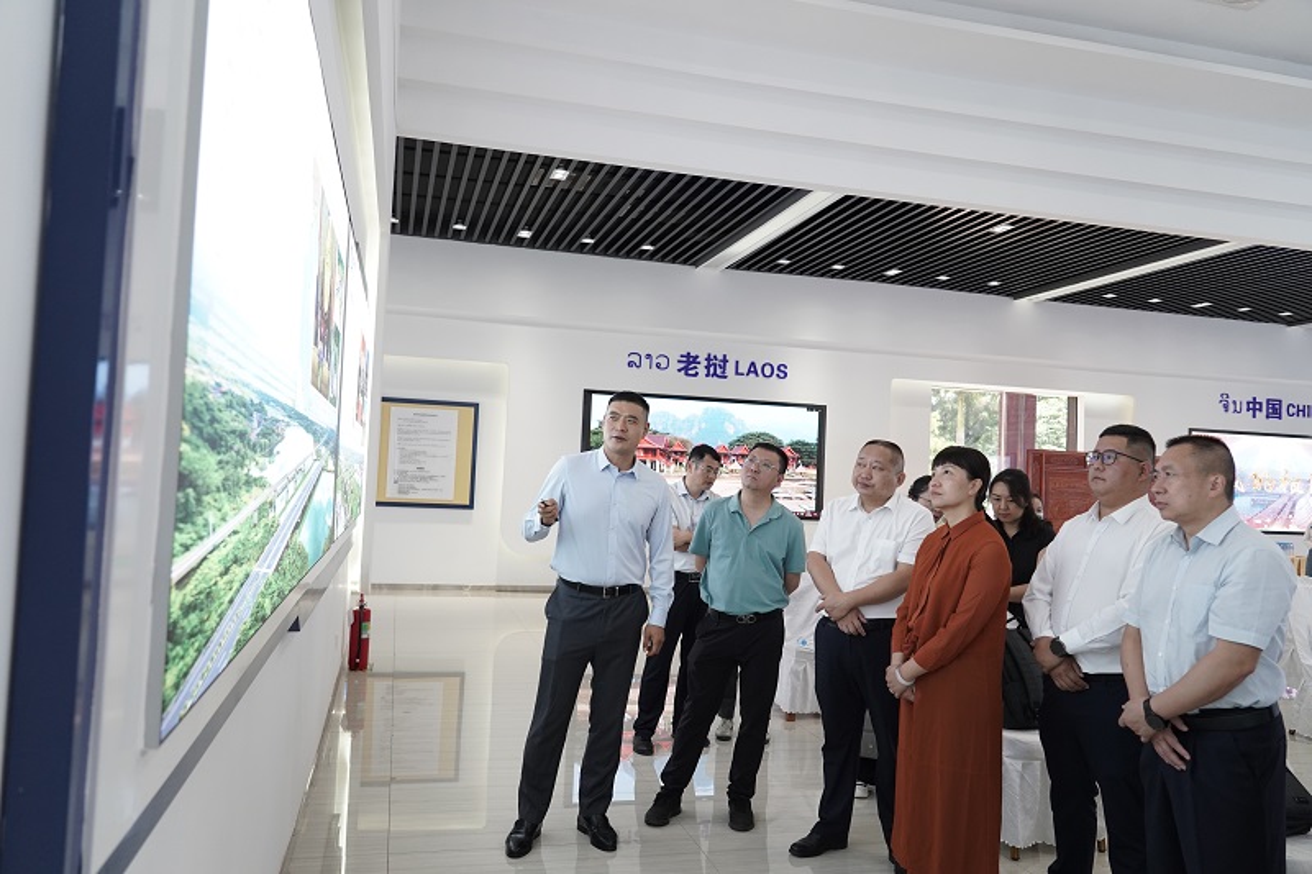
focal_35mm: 26
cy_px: 437
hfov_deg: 69.4
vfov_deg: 49.5
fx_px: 947
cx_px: 656
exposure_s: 1/250
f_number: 4
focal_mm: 26
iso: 2000
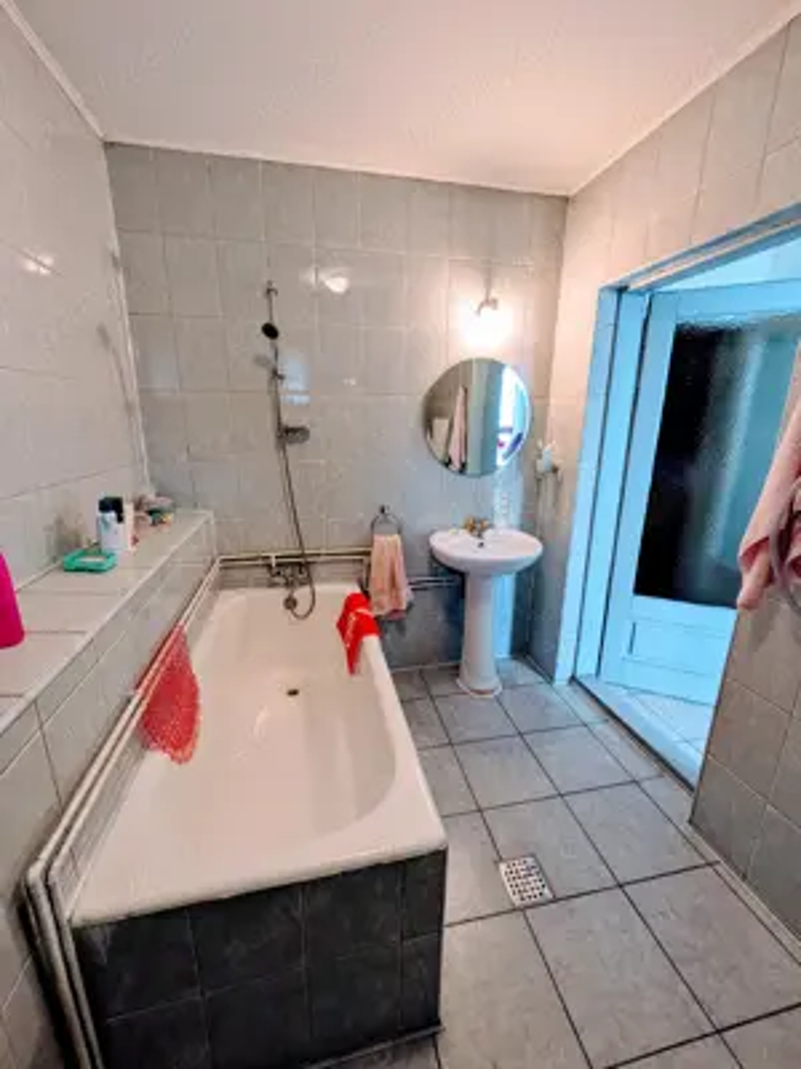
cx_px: 400
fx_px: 432
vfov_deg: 102.1
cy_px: 534
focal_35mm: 14
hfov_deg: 85.7
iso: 88
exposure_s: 1/25
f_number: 2.2
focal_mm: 1.83
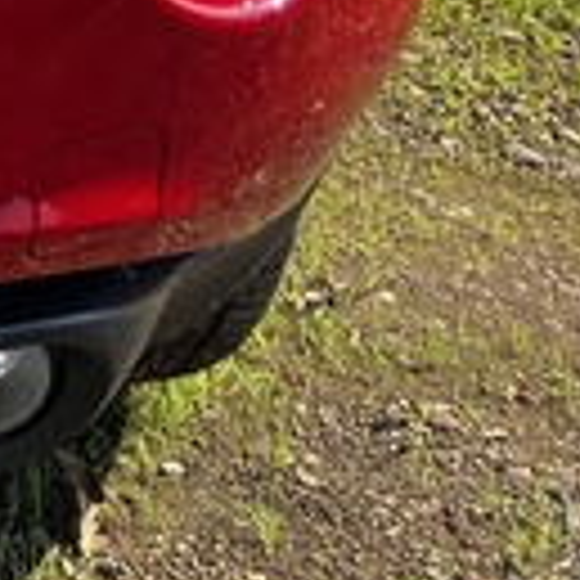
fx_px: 2900
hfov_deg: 9.6
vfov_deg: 10.4
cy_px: -629
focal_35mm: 153
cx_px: -994
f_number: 1.8
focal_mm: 3.99
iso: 32
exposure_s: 1/738
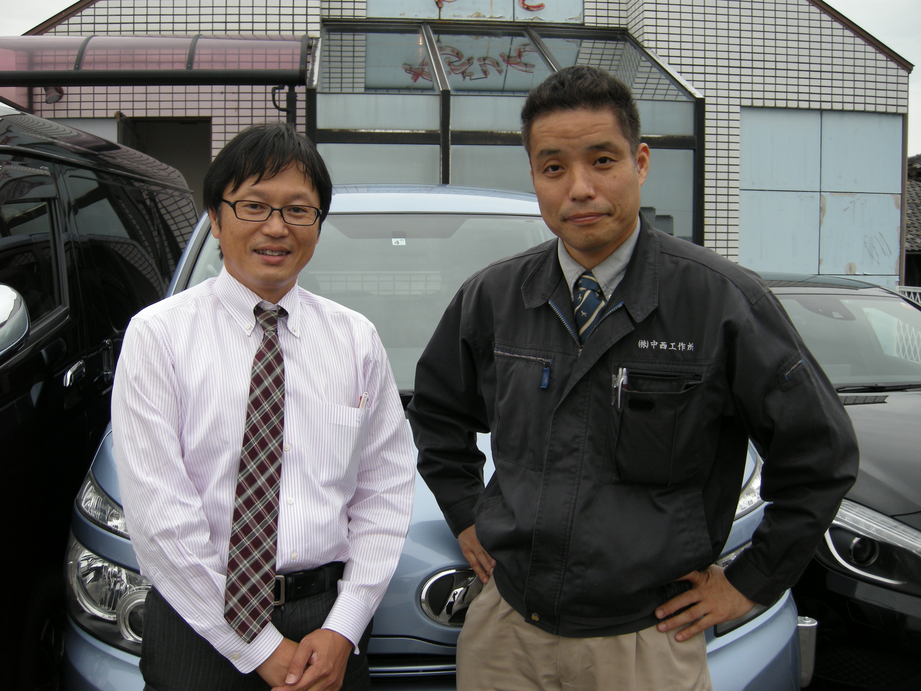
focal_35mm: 35
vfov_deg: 40.7
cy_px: 346
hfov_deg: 52.6
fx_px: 931
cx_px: 460
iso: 64
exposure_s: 1/87.7
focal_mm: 7.5
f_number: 3
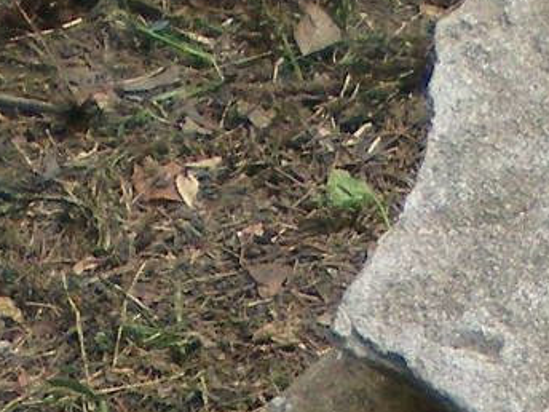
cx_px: 350
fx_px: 3584
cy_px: 1139
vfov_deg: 6.2
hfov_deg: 8.8
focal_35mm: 226
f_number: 3.1
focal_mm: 6.3
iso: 64
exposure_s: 1/640
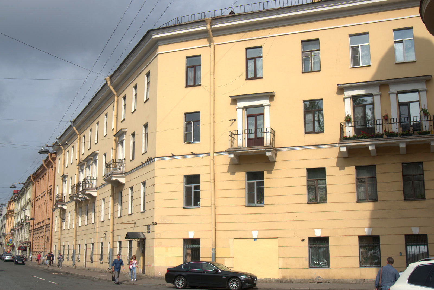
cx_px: 217
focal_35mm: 42
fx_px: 506
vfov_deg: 31.9
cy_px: 145
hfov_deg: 46.4
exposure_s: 1/200
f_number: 14
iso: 100
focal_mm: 28
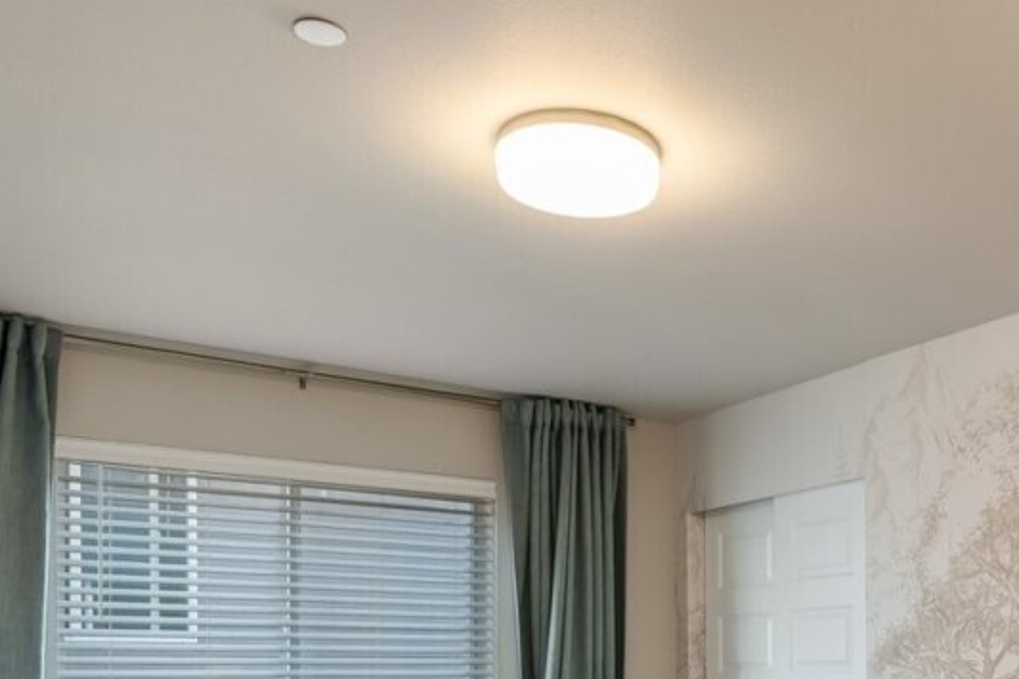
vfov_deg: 28.8
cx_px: 822
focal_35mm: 43
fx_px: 1226
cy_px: 695
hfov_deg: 43.0
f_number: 9
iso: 400
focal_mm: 16.5
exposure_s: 1/6
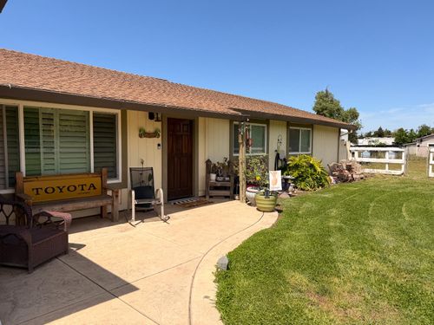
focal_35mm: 24
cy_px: 162
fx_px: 301
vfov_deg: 56.8
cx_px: 217
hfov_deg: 71.6
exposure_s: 1/5714
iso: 80
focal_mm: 6.76
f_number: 1.78
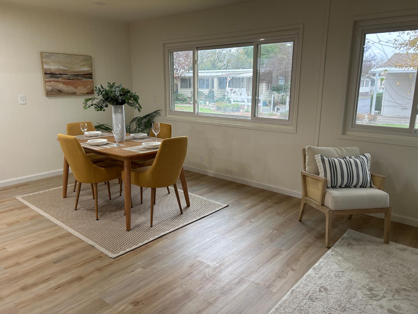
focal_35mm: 26
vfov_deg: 53.1
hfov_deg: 67.3
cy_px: 157
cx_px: 209
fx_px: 314
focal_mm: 5.7
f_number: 1.5
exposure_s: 1/120
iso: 125
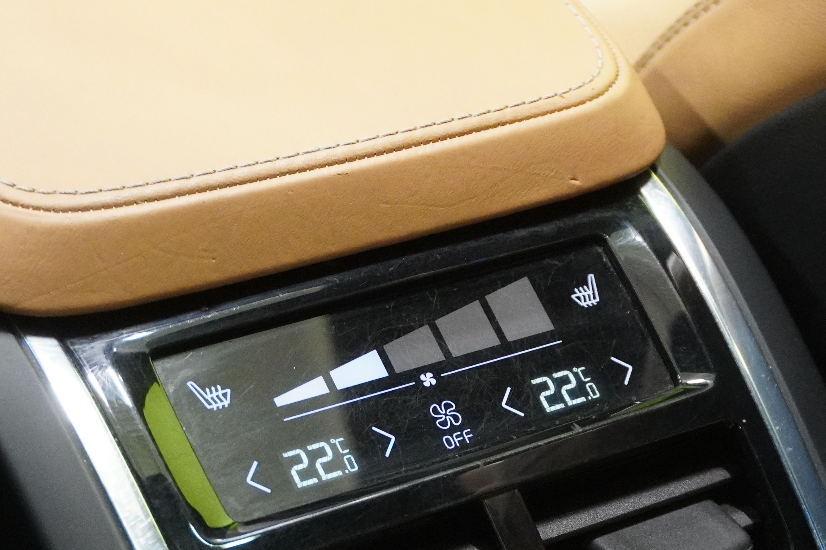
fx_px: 2018
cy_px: 455
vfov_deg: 15.4
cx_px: 469
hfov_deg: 23.1
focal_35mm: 88
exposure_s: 1/50
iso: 5000
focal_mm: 31
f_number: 5
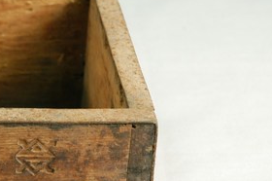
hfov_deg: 10.6
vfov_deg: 7.1
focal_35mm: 192
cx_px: -36
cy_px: 134
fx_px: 1449
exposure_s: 1/13
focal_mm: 56
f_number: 8
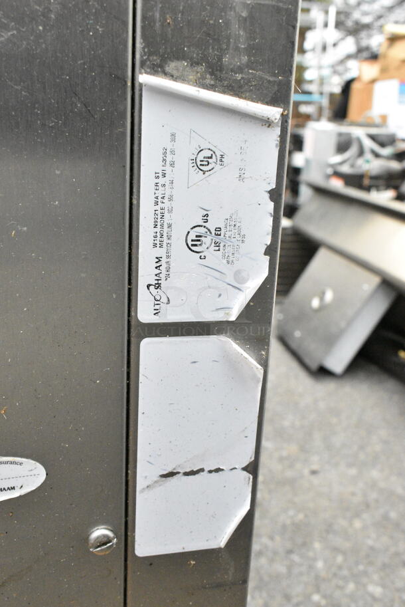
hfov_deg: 35.5
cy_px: 304
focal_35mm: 38
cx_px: 202
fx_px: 632
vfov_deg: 51.3
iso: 6400
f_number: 10
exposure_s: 1/400
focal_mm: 25
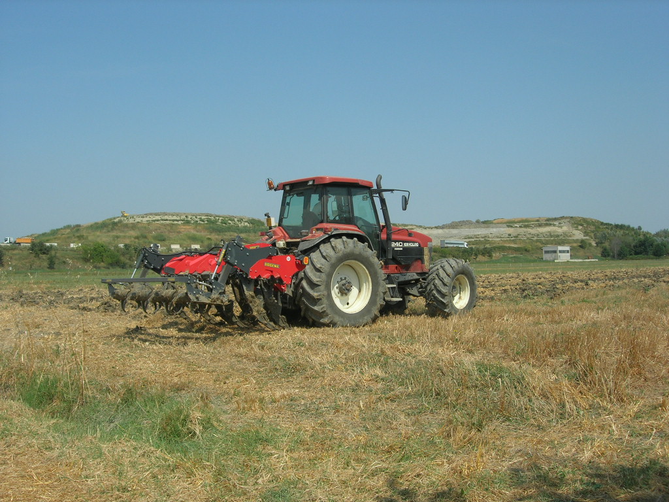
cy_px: 251
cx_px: 334
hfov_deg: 49.0
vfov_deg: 37.7
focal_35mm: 38
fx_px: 734
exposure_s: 1/722
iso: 64
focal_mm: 7.8
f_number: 4.8
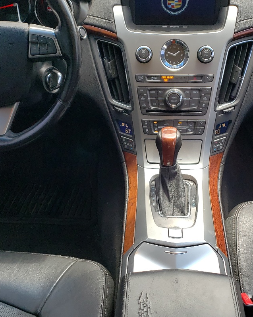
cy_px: 169
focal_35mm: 51
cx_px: 154
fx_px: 477
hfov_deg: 29.6
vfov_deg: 36.6
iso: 50
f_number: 1.5
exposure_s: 1/400
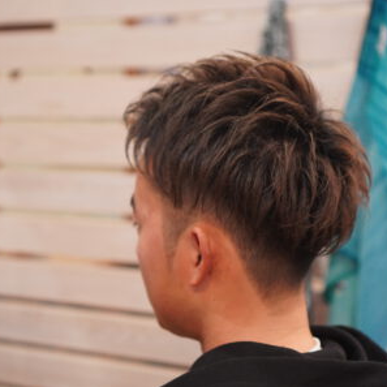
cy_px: 195
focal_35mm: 68
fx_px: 856
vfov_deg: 25.5
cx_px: 195
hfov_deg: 25.5
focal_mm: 35
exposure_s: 1/160
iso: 1600
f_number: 2.2
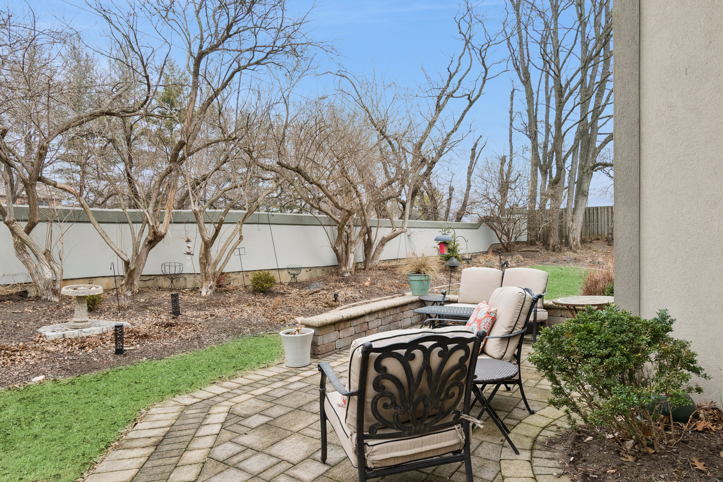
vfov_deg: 59.5
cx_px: 362
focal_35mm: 21
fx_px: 422
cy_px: 241
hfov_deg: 81.2
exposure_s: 1/80
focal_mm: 14
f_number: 8
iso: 320
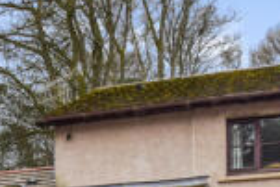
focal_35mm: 65
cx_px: 114
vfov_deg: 16.8
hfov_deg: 30.9
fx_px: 506
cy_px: 353
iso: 100
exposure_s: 1/160
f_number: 6.3
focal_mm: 10
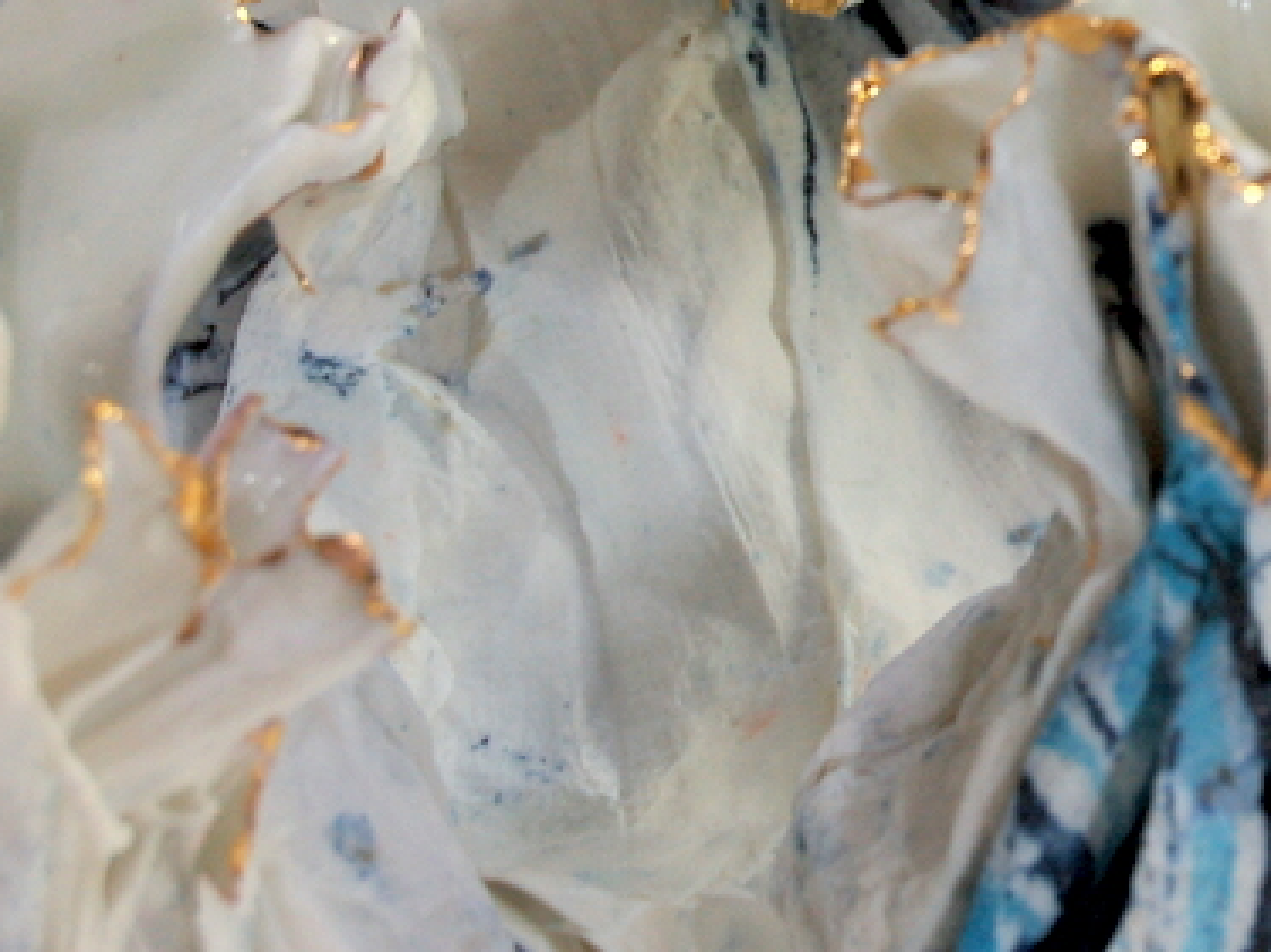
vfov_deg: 8.7
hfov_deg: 11.5
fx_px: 6204
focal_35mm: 169
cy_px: 58
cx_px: 1346
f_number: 8
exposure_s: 1/30
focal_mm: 55
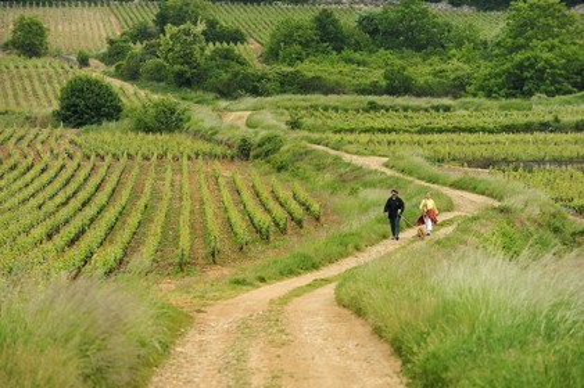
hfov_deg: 10.3
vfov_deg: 6.9
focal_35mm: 200
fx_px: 3242
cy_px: 194
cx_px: 292
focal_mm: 200
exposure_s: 1/250
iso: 200
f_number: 6.3
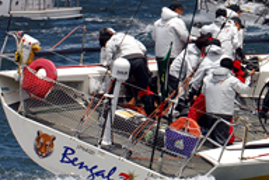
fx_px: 4207
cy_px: -25
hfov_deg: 3.7
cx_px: 381
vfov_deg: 2.4
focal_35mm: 563
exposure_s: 1/1000
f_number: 7.6
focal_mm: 120
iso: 400
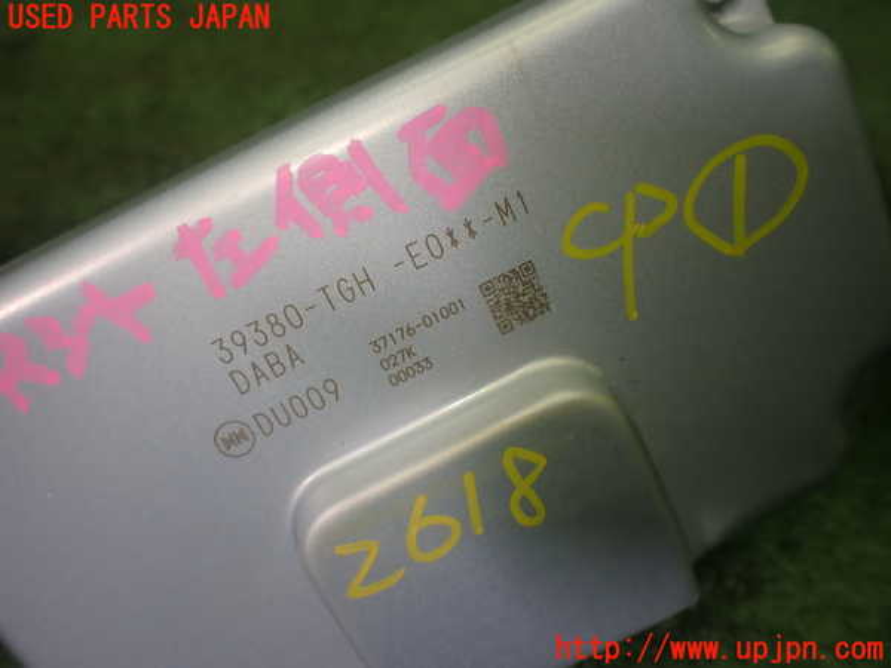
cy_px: 334
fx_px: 772
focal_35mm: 30
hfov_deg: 60.0
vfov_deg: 46.8
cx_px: 446
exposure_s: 1/160
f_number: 2.3
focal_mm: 5.4
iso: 100
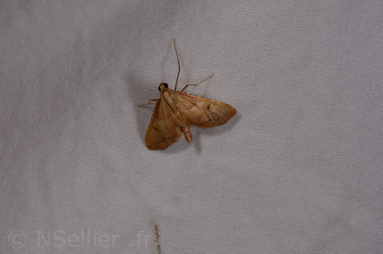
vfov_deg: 10.7
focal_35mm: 128
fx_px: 1353
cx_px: 192
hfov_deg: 16.1
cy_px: 127
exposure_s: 1/60
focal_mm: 85
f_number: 25
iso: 100
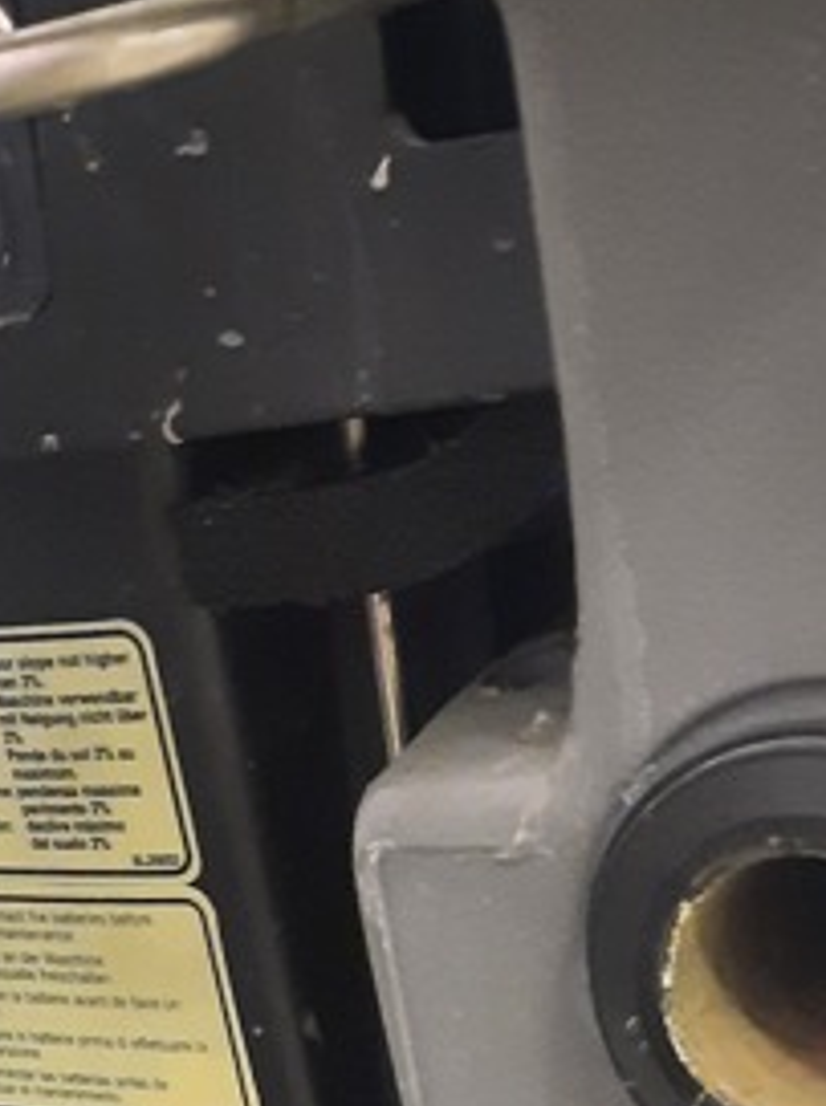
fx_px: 2394
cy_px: 1435
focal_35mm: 75
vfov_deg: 23.1
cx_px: 252
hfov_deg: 19.5
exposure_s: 1/20
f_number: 2
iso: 1000
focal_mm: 4.6
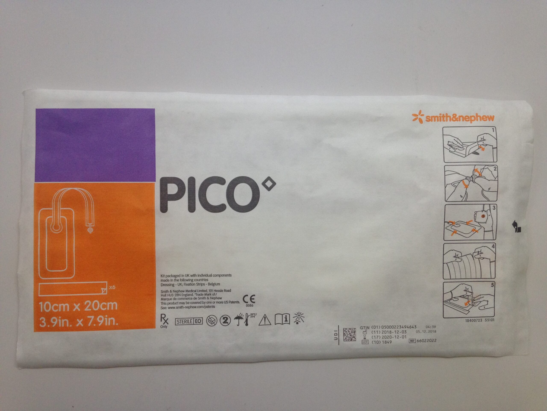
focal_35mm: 33
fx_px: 521
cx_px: 274
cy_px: 206
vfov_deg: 42.9
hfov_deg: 55.4
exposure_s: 1/120
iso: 80
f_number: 2.4
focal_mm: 4.12
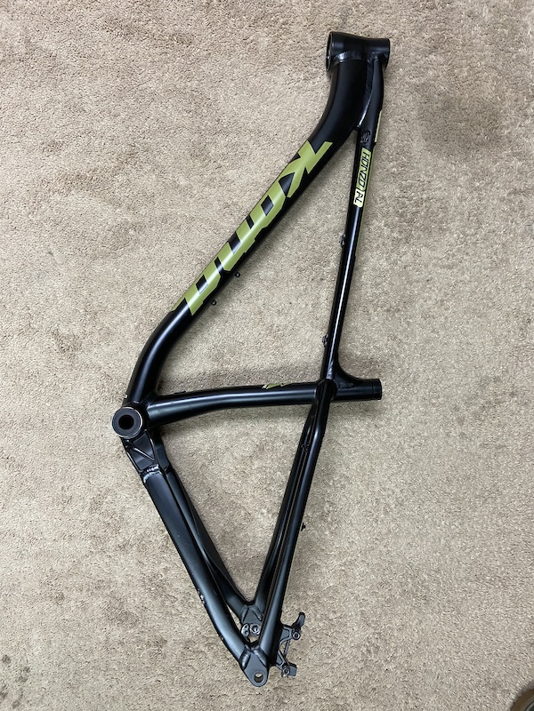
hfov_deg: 53.1
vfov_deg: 67.3
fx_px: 535
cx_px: 267
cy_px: 356
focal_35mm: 26
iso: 200
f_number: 1.8
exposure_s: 1/60
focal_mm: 4.25
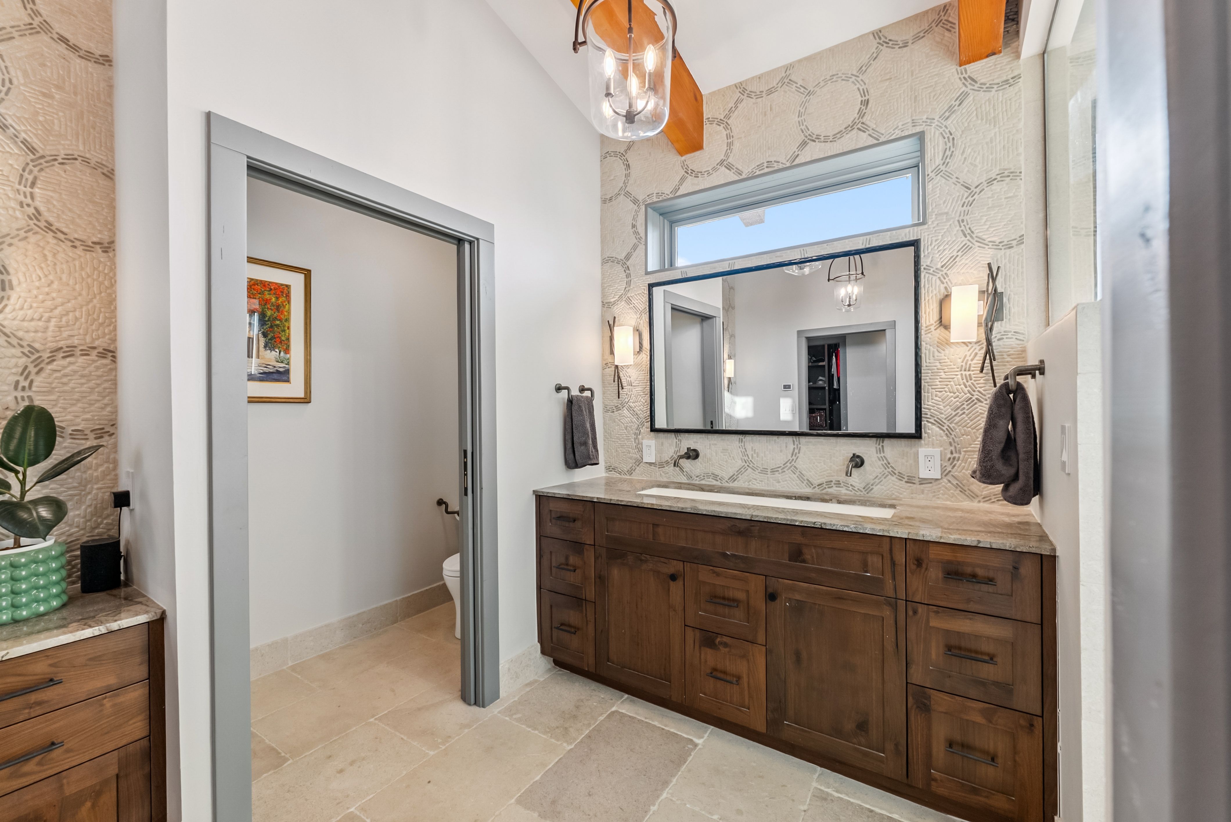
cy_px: 411
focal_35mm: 14
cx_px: 616
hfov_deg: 104.2
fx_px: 479
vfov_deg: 81.3
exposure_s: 1/50
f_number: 7.1
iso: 800
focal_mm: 14
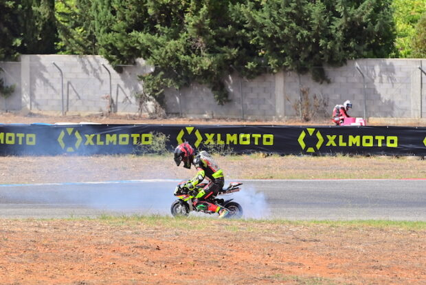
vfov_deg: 4.6
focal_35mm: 300
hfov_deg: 6.9
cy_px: 142
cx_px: 213
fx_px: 3551
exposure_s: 1/1250
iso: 220
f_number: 8
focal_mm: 200
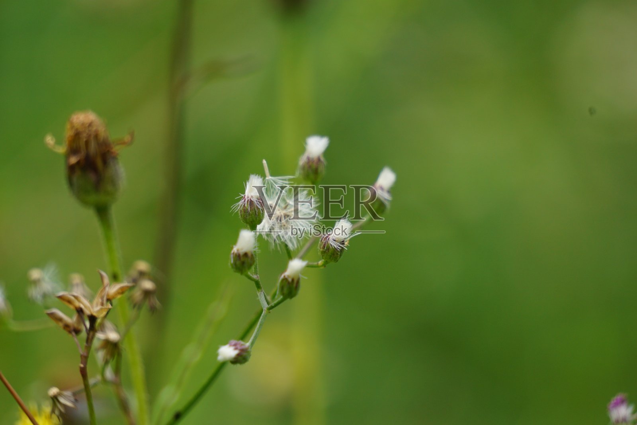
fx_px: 5574
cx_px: 318
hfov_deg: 6.5
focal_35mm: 315
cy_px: 212
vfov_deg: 4.4
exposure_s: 1/400
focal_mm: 210
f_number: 6.3
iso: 320
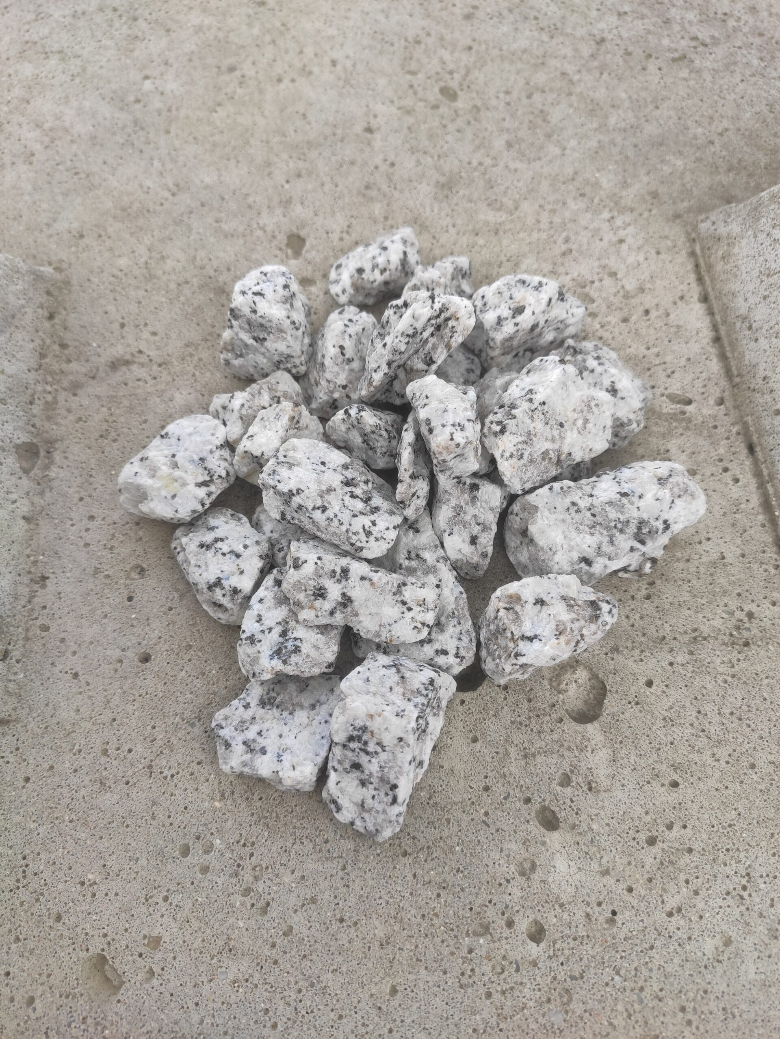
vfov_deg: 67.3
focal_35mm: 26
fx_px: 781
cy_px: 520
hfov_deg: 53.1
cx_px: 390
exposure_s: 1/409
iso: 112
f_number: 1.75
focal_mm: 4.77
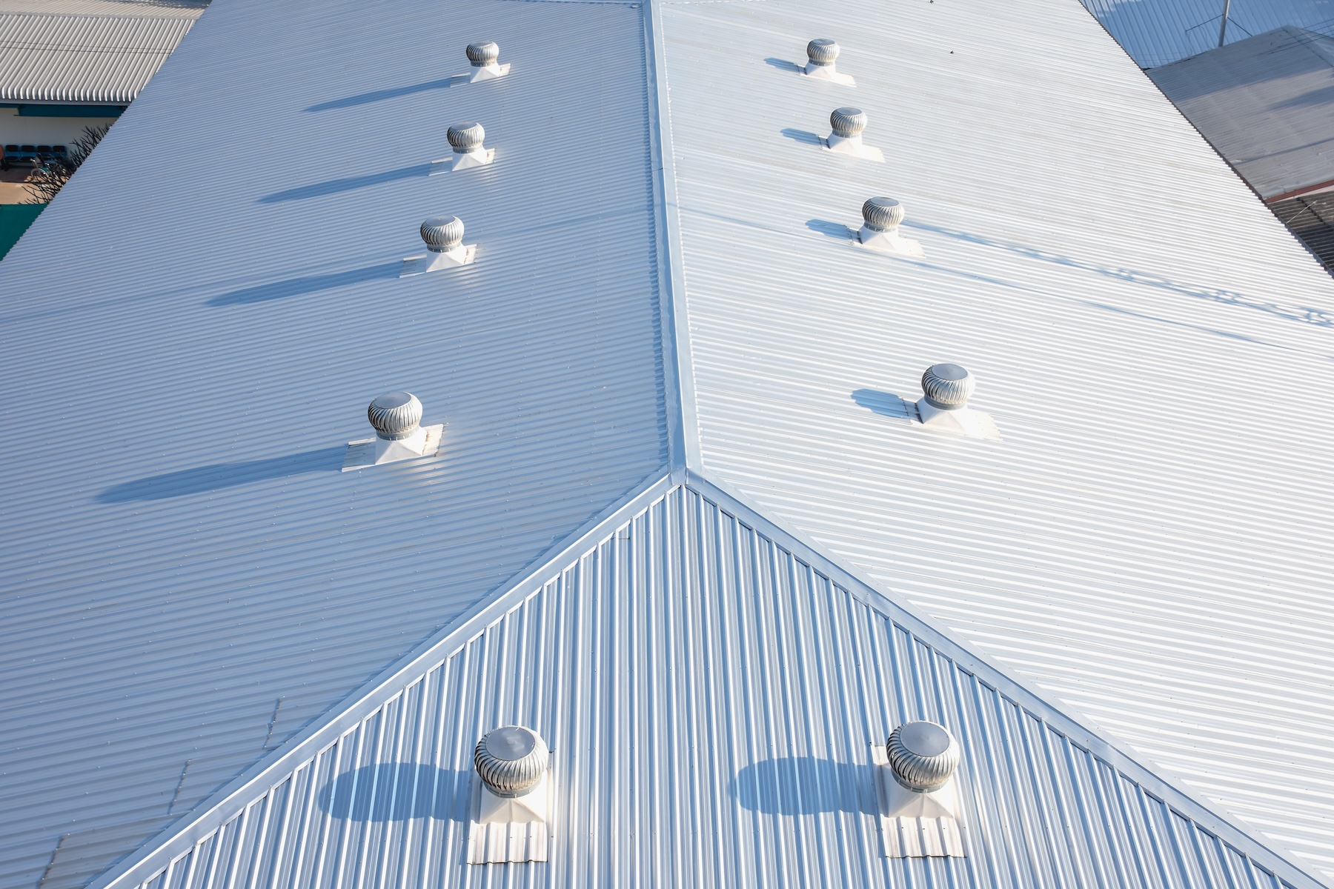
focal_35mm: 45
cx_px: 667
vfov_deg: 29.9
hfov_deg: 43.6
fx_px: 1667
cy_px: 444
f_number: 5.6
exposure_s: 1/320
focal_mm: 30
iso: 100
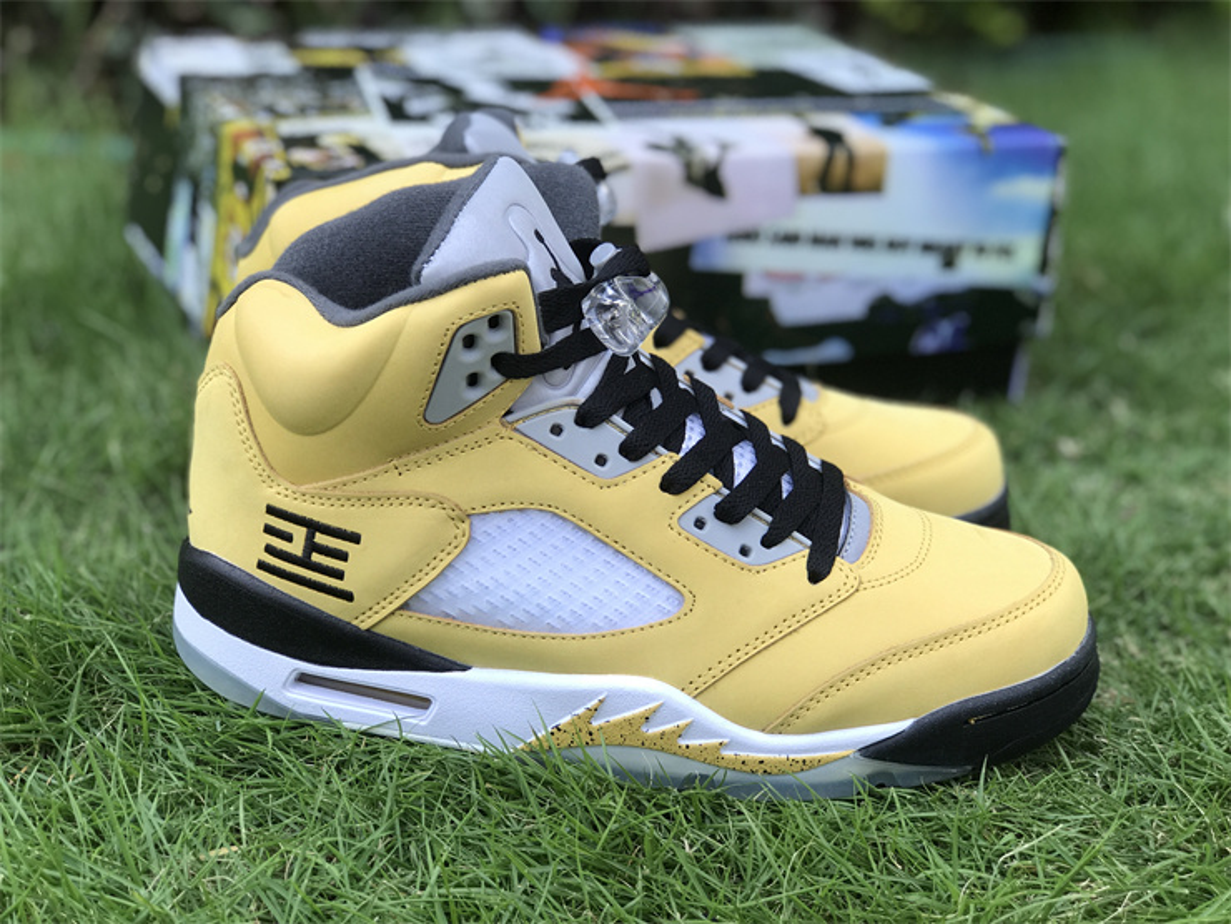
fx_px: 2027
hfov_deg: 33.8
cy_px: 462
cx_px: 616
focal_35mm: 57
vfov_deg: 25.7
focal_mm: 6.6
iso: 20
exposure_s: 1/107
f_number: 2.8
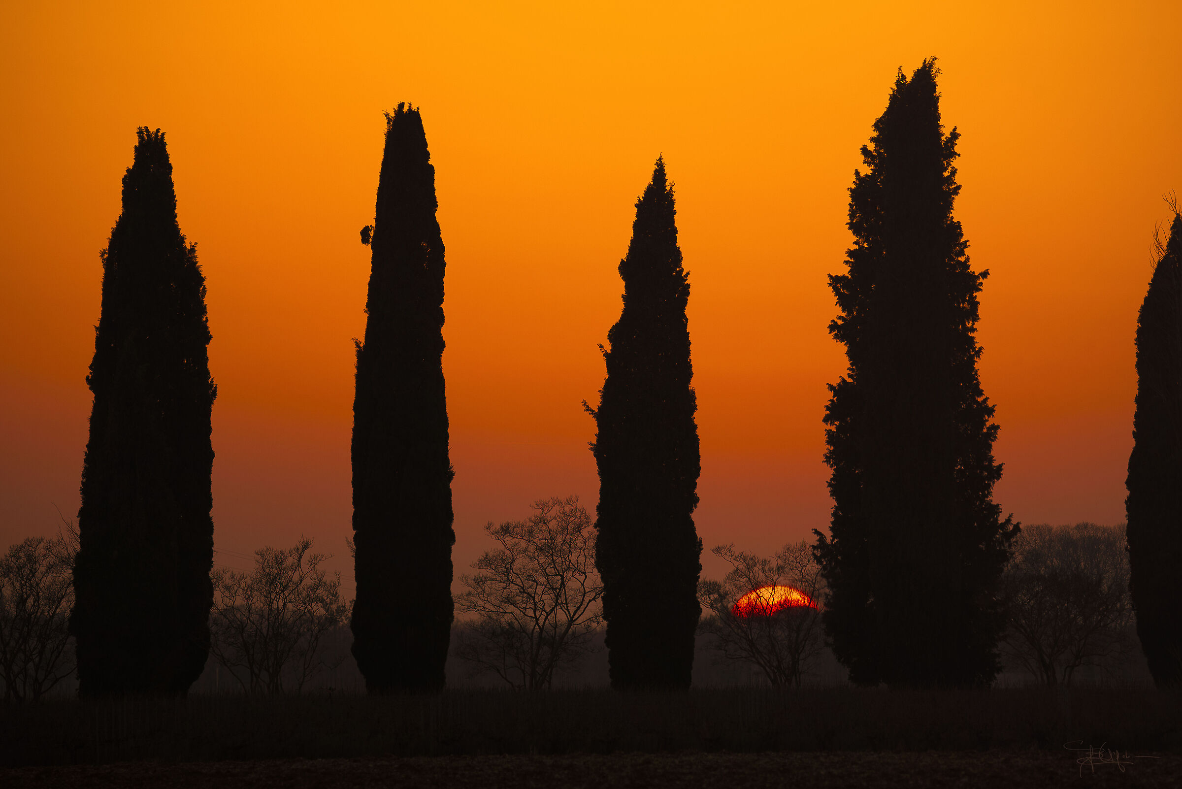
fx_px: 10510
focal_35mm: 320
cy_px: 394
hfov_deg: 6.4
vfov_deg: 4.3
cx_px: 591
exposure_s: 1/320
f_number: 5.6
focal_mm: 320
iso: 500
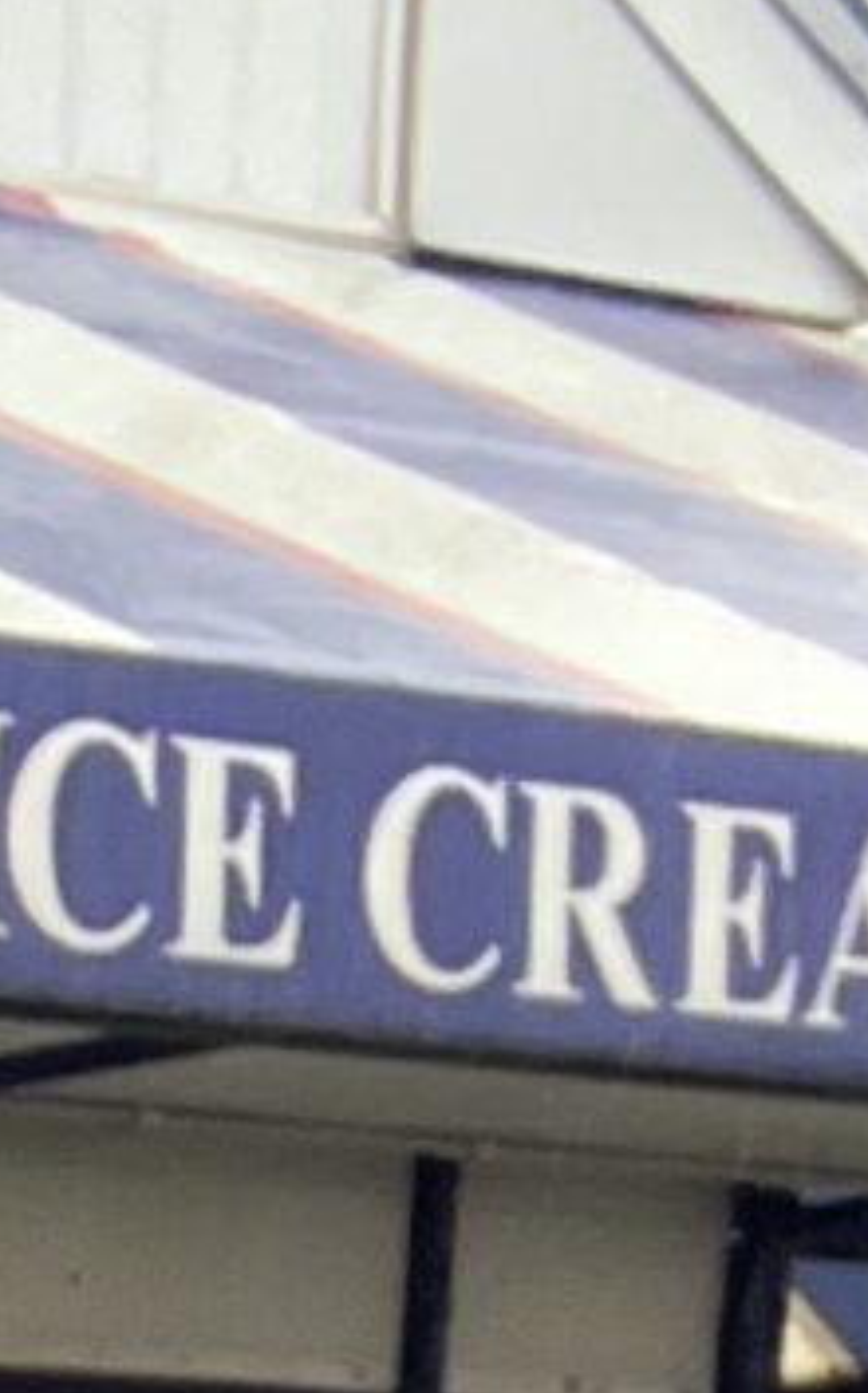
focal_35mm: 177
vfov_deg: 10.2
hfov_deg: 5.3
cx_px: -3792
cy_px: 3421
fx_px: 6713
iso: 80
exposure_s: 1/121
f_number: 2.2
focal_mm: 2.71
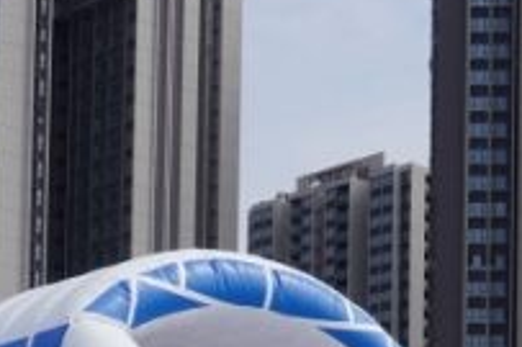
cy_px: 675
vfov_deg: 10.5
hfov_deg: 16.9
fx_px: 1753
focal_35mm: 121
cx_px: 260
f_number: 8
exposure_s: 1/400
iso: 100
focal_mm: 16
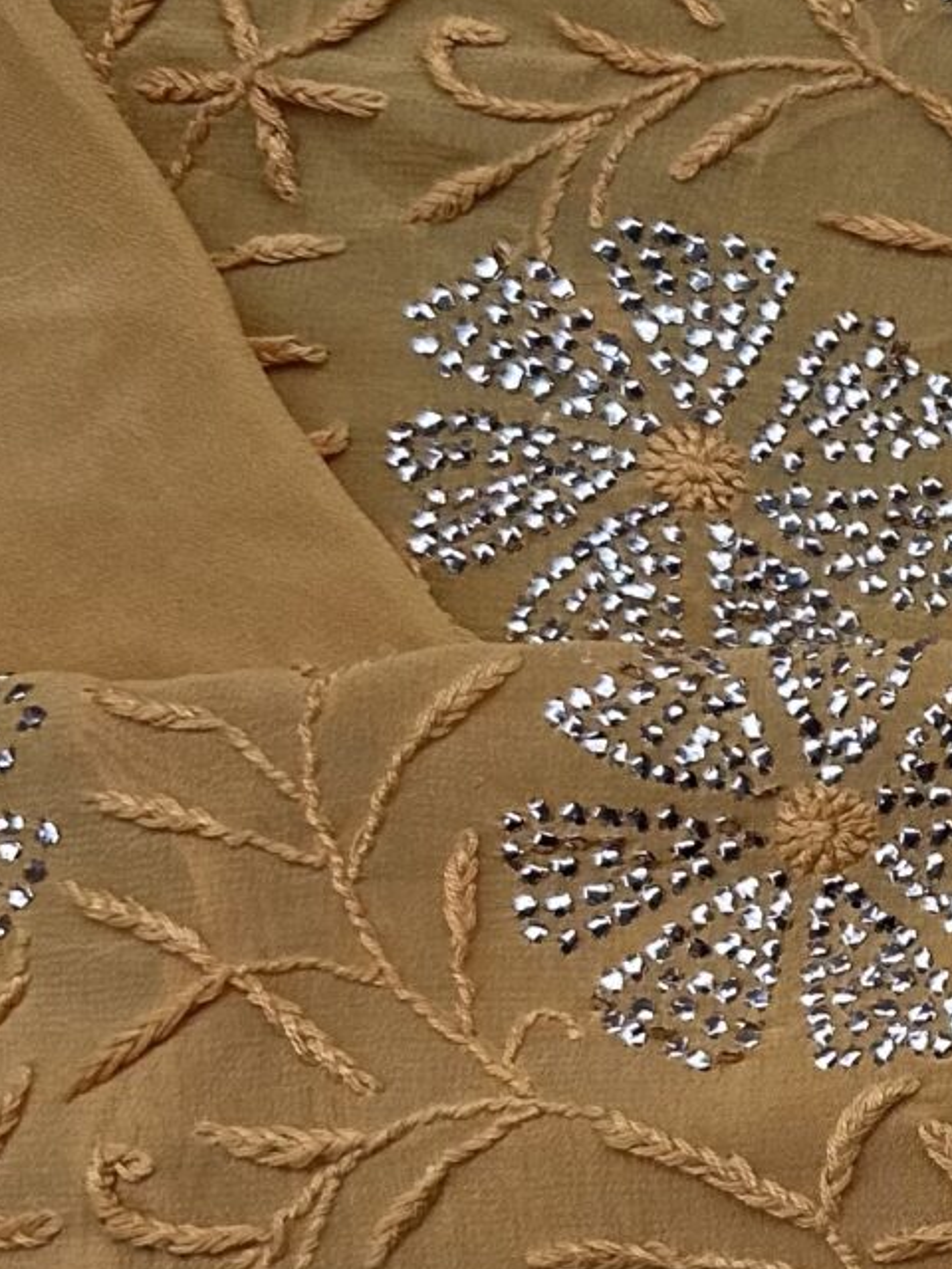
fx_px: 3520
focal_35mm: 96
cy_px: 1104
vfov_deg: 20.1
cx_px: 1733
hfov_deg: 13.7
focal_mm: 6.86
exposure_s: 1/121
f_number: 1.78
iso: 80
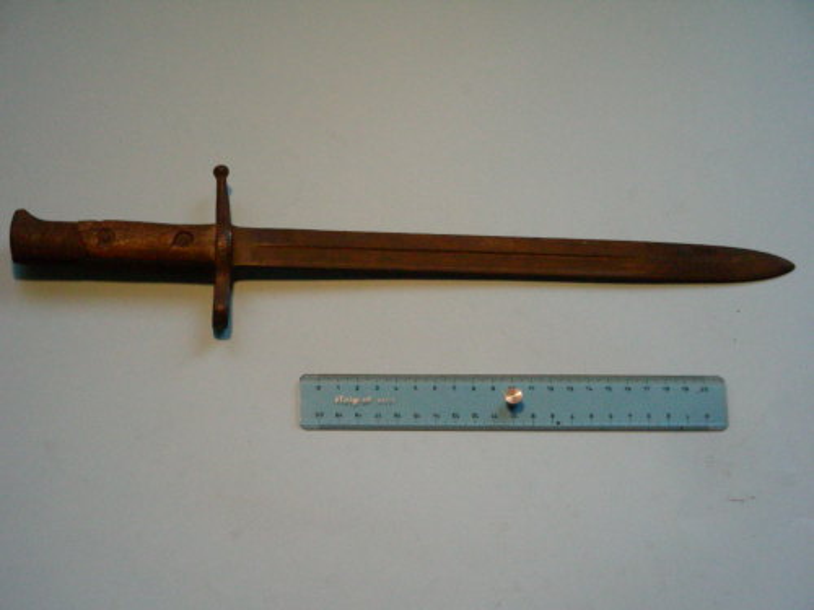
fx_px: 2657
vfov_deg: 13.1
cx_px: 407
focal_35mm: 113
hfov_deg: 17.4
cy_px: 305
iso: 400
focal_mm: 18.9
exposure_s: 1/568
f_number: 4
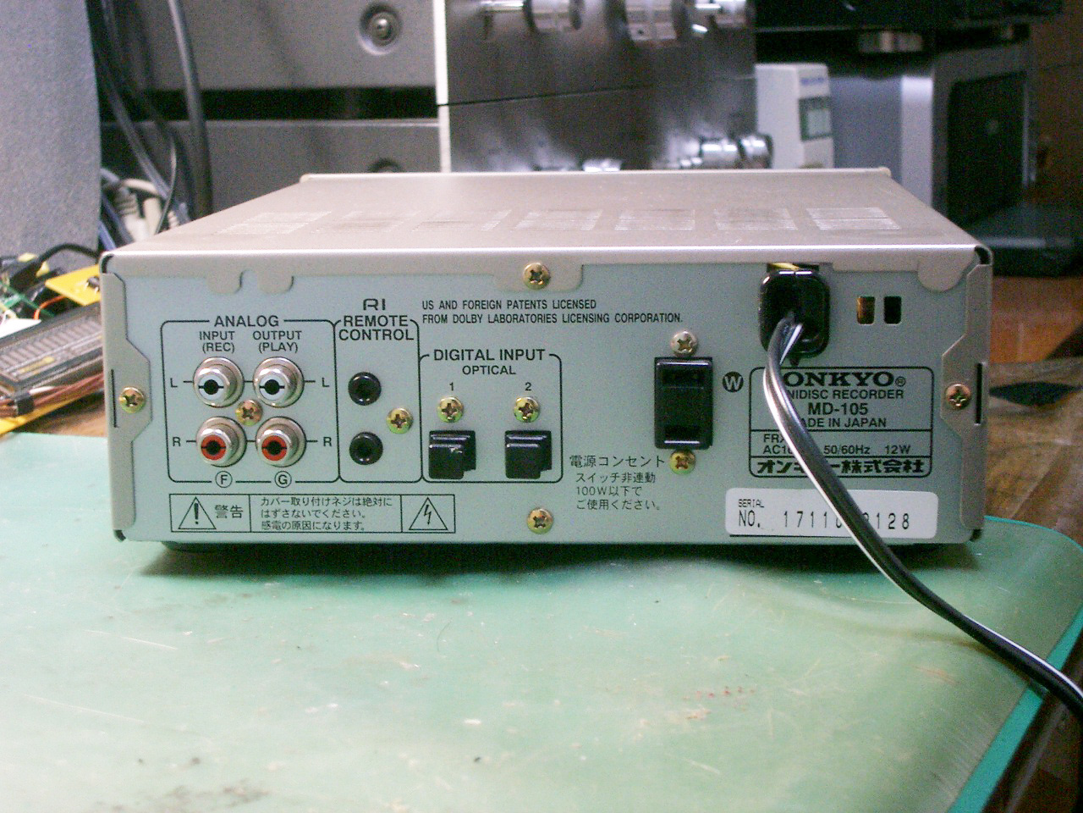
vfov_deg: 23.7
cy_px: 406
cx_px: 542
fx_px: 1940
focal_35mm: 62
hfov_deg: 31.2
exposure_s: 1/8
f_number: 3.5
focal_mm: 10.2
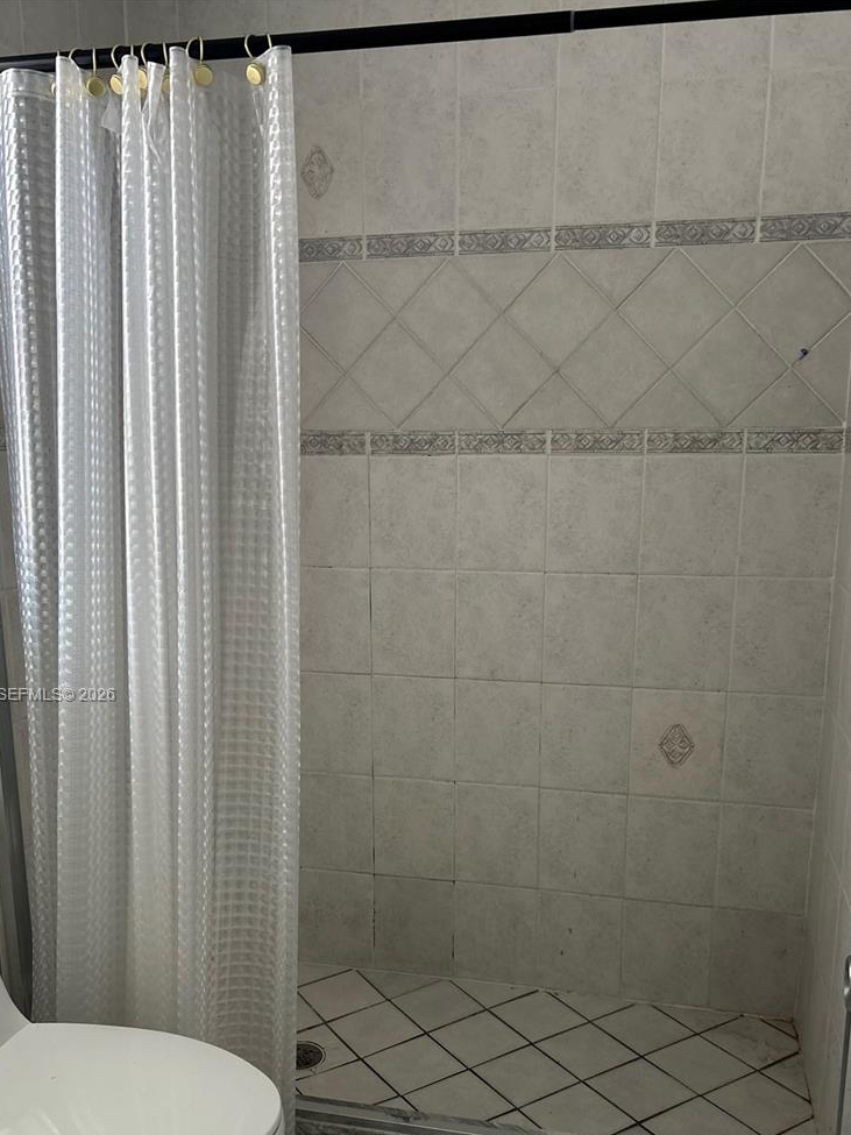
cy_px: 696
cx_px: 424
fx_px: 1049
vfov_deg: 56.3
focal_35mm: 32
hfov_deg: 44.2
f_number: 1.5
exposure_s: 1/60
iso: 160
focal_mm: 5.7
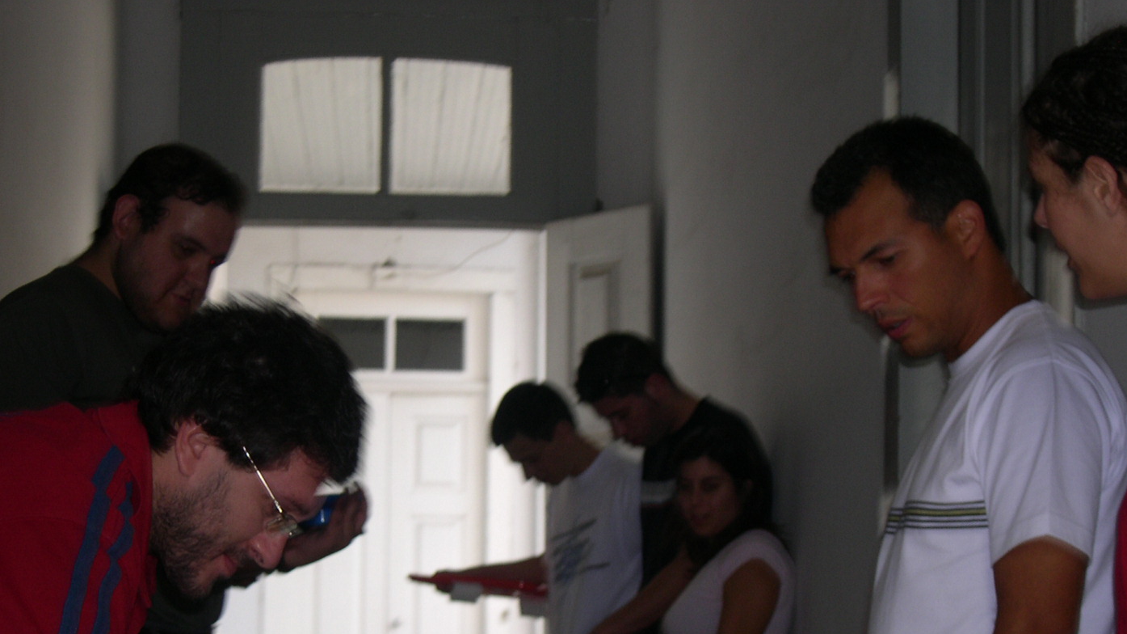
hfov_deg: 23.7
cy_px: 480
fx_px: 2689
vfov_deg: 13.4
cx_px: 504
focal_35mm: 90
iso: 100
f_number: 3.8
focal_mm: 15.3
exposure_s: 1/60
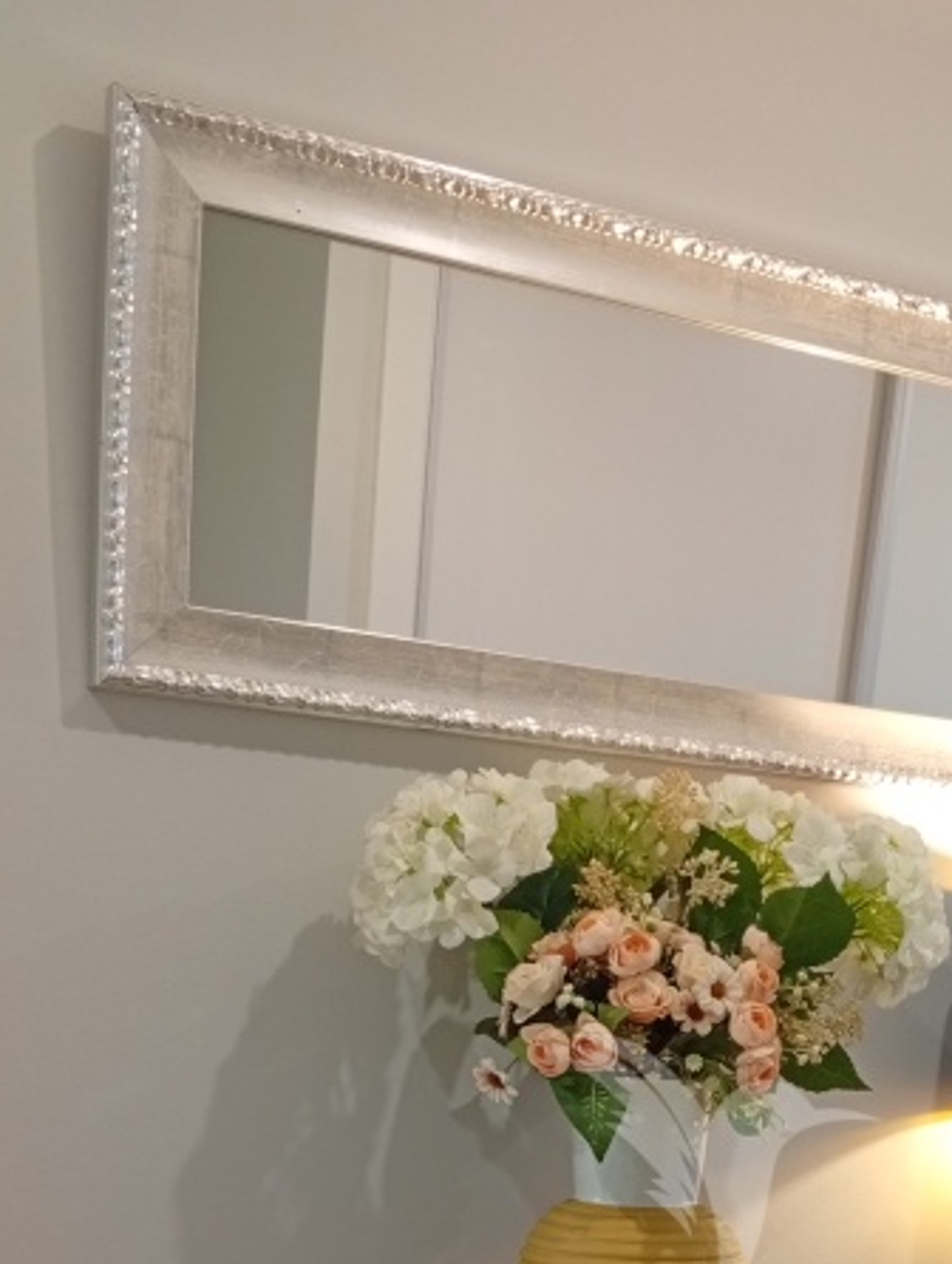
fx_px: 2267
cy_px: 1377
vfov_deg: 28.4
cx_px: 724
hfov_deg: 23.5
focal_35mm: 62
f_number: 1.8
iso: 514
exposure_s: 1/33.3
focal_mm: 3.98
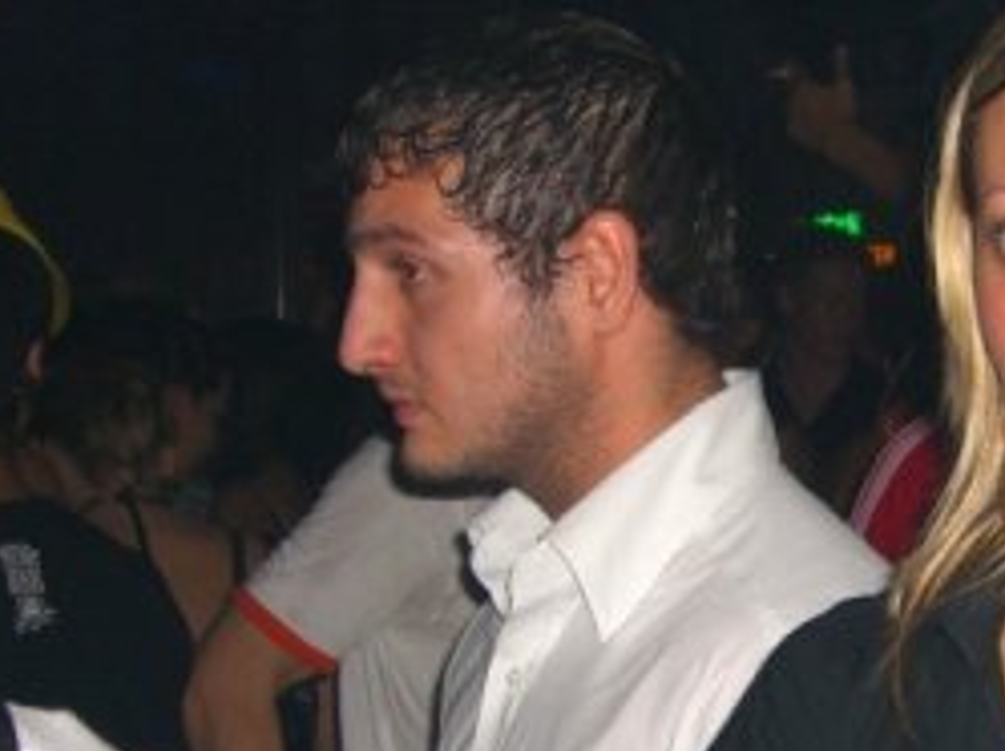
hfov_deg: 17.5
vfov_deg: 13.2
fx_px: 3218
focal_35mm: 111
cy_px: 646
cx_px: 900
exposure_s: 1/60
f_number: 3.1
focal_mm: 9.5
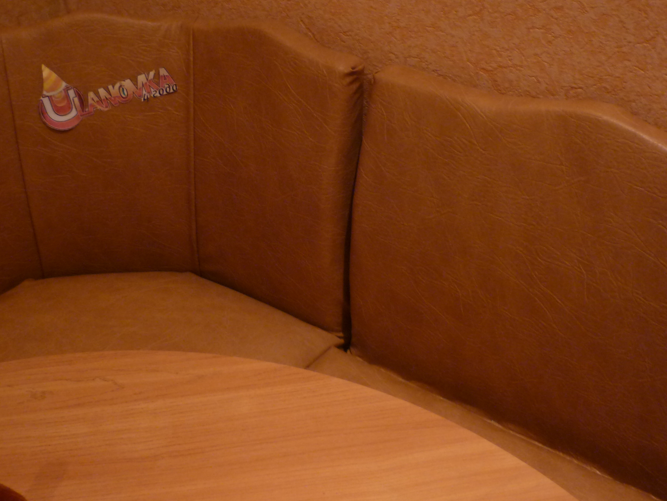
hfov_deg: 41.1
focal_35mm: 46
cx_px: 279
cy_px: 191
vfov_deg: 31.4
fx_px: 886
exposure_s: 1/8
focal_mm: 5.5
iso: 200
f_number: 2.8
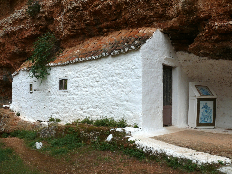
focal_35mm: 35
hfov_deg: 52.6
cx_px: 116
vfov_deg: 40.7
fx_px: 235
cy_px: 87
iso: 100
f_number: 4.5
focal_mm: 7.4
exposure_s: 1/200
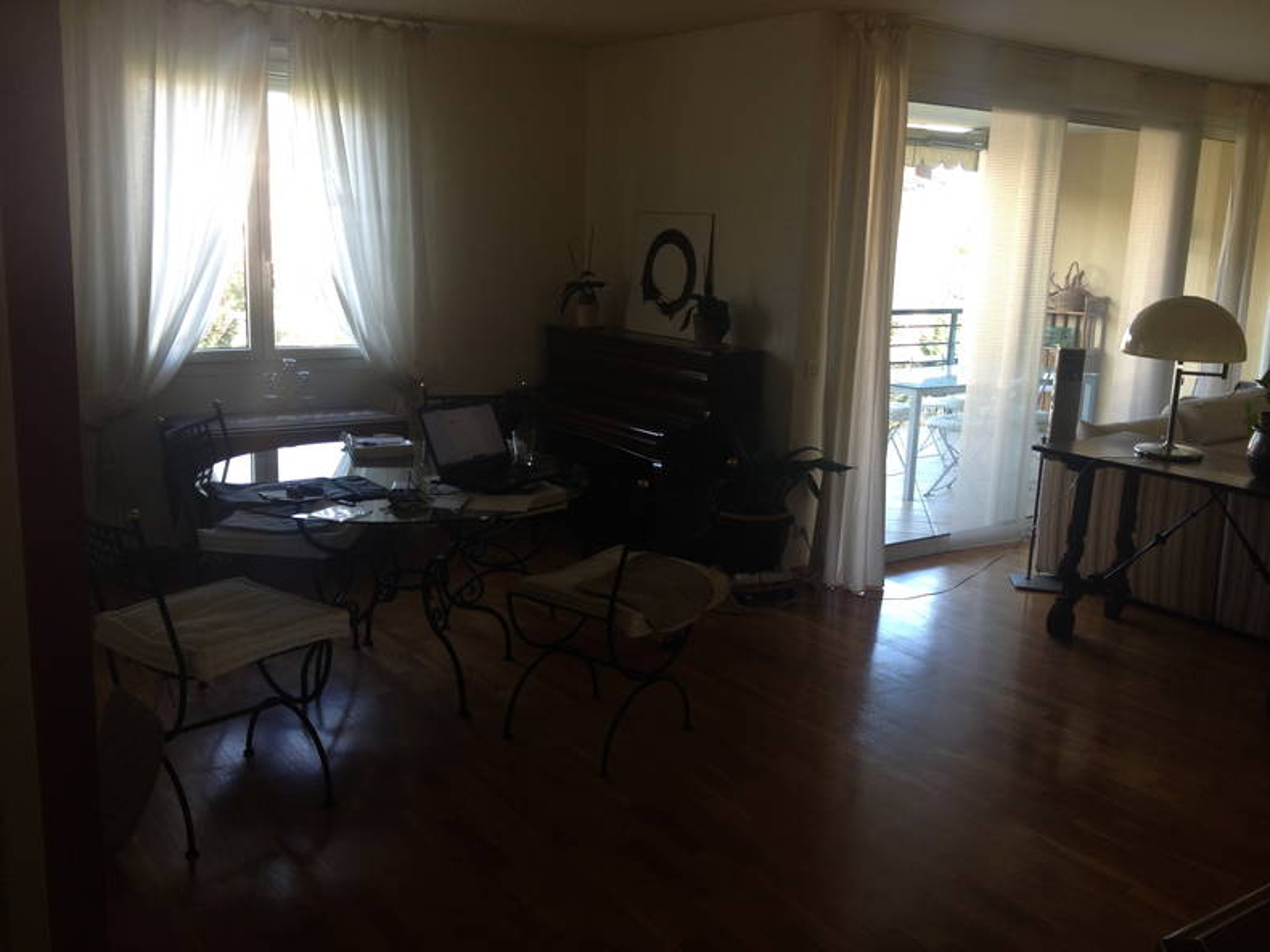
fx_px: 1284
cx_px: 635
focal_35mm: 35
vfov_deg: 40.7
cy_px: 476
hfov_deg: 52.6
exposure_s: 1/39
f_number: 2.4
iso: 50
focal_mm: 4.28
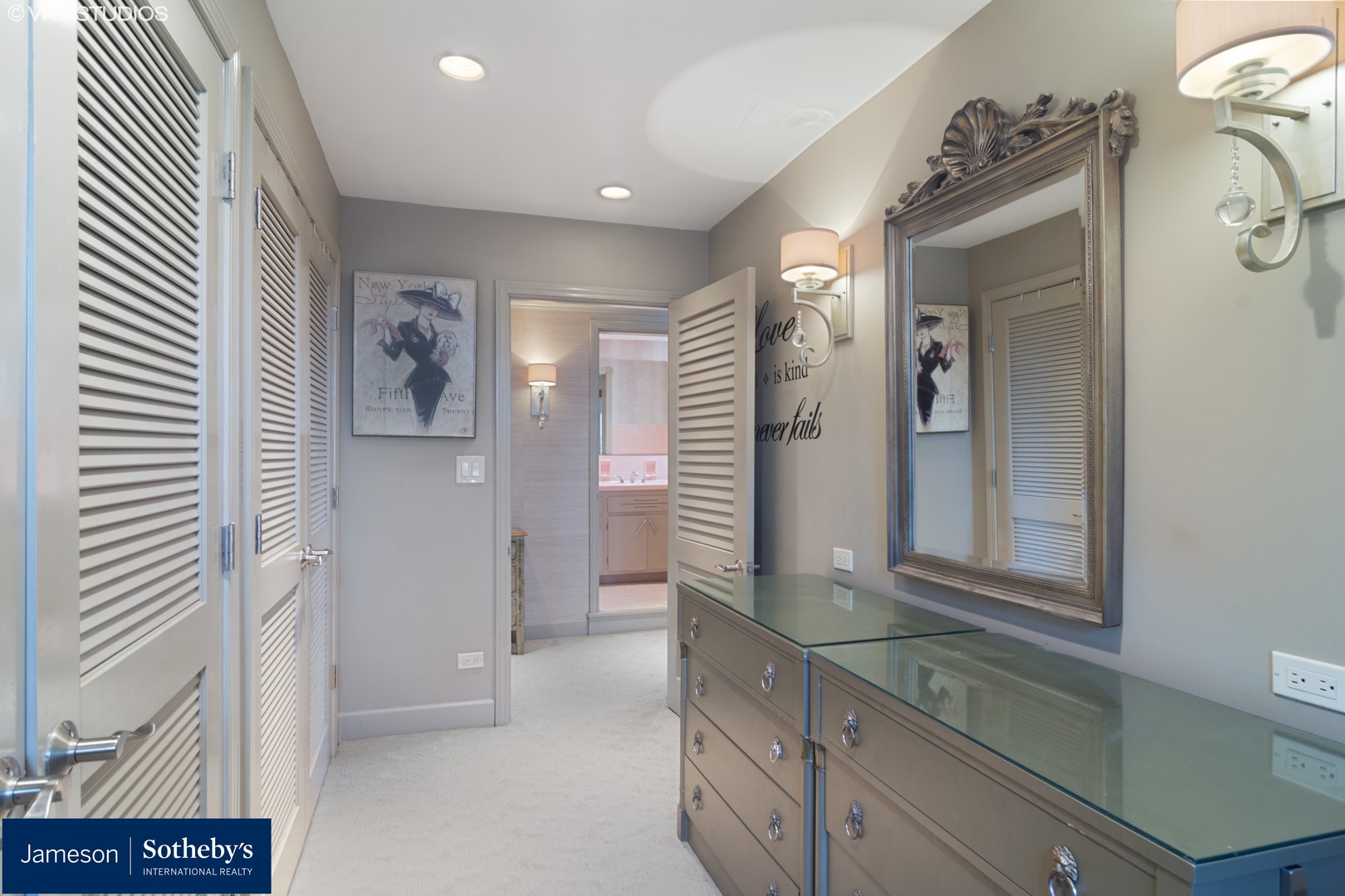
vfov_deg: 67.4
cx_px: 672
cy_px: 448
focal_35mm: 18
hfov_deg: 90.0
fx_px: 672
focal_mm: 12
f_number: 8
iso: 200
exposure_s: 1.3
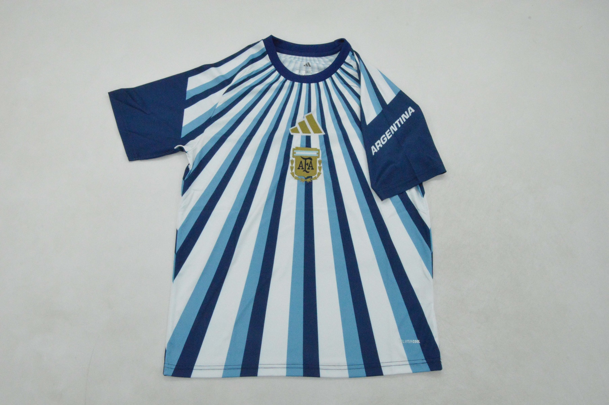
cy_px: 202
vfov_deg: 39.9
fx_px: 558
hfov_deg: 57.3
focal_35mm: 33
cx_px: 304
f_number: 25
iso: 6400
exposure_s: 1/200
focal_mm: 22
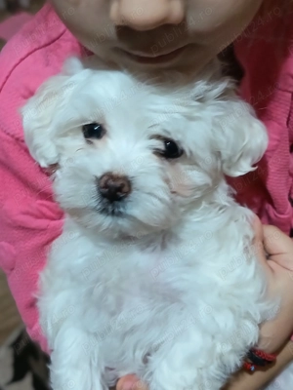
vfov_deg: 39.7
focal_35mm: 48
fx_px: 542
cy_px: 195
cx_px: 146
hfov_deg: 30.3
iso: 3175
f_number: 4
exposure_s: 1/25
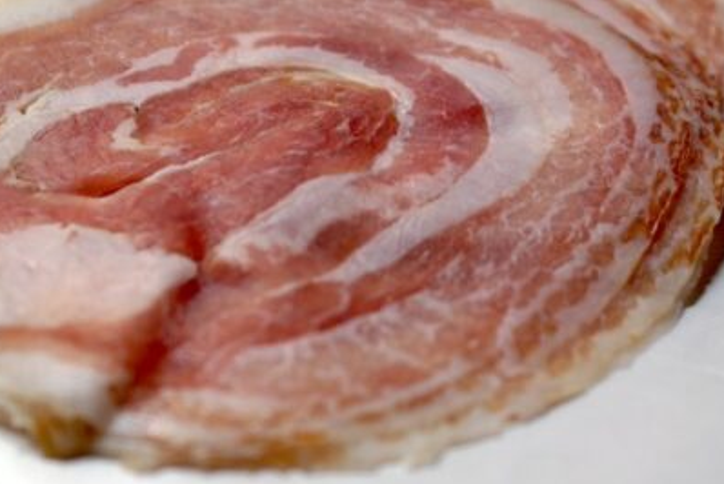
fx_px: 2335
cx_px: 329
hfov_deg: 17.6
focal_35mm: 116
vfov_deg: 11.8
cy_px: 158
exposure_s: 1/80
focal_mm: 50
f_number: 5.6
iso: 200
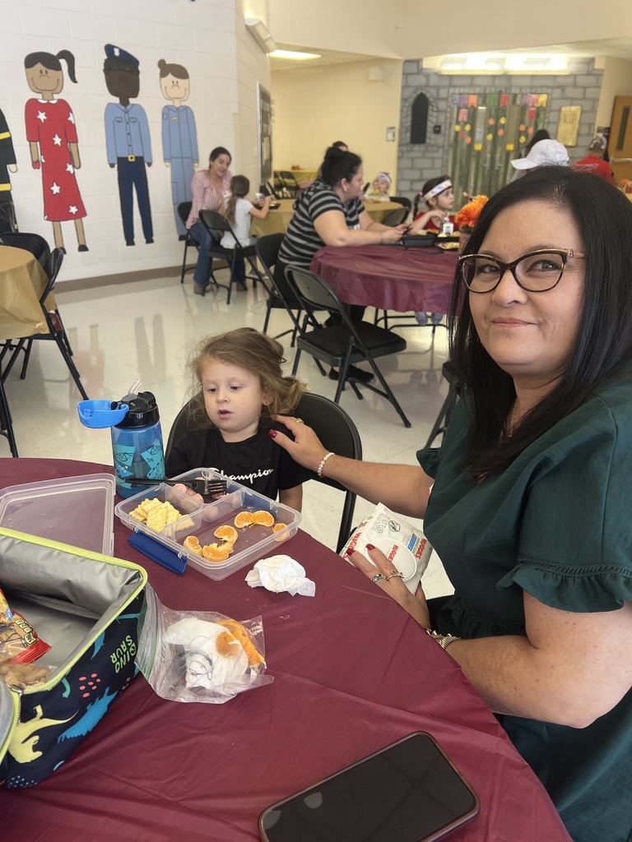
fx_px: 633
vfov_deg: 67.3
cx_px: 316
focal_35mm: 26
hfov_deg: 53.1
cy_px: 421
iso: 80
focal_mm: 5.7
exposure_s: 1/60
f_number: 1.5
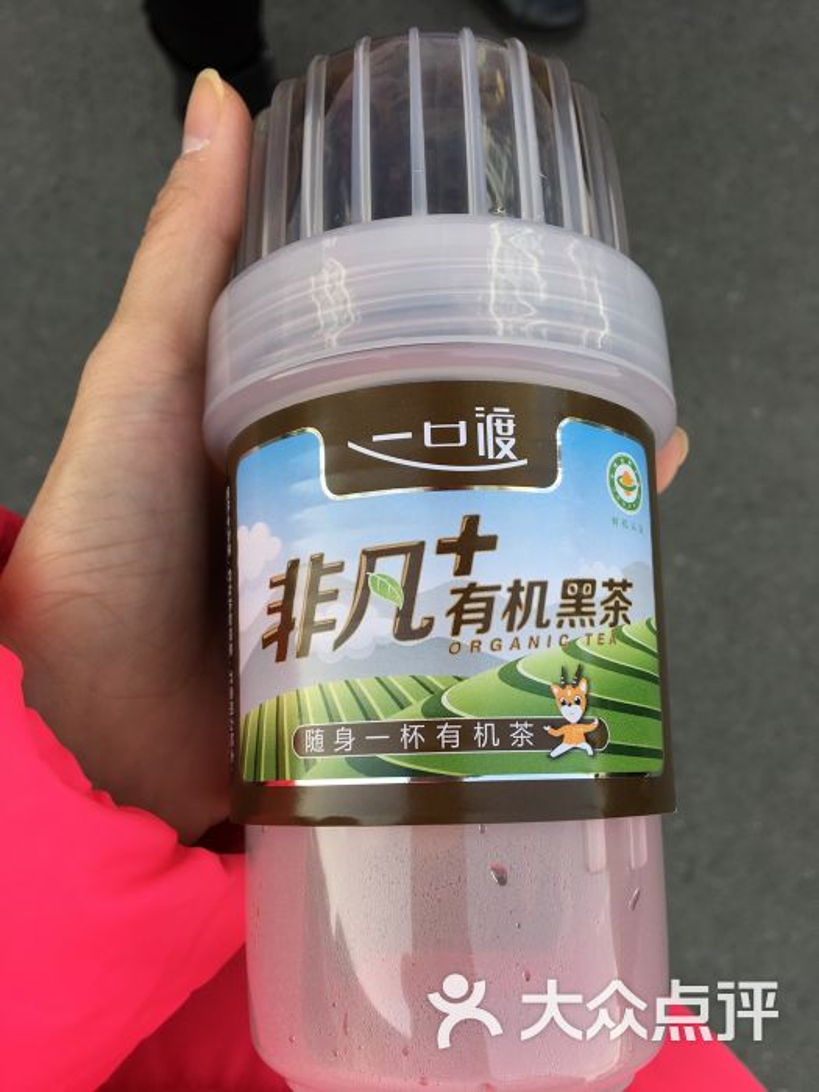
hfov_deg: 48.2
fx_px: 915
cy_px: 546
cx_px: 410
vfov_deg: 61.7
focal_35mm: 29
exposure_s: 1/386
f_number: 2.2
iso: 25
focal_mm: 4.15
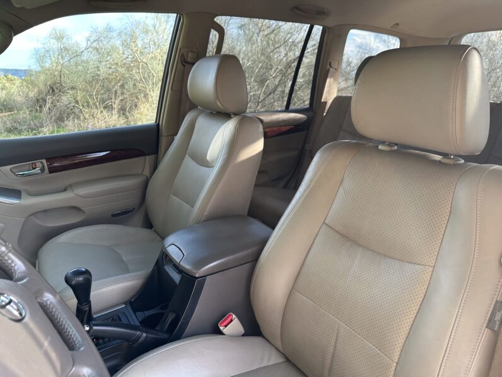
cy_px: 188
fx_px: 348
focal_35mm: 24
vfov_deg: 56.8
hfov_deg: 71.6
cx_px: 251
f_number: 1.78
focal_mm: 6.86
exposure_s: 1/185
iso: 80
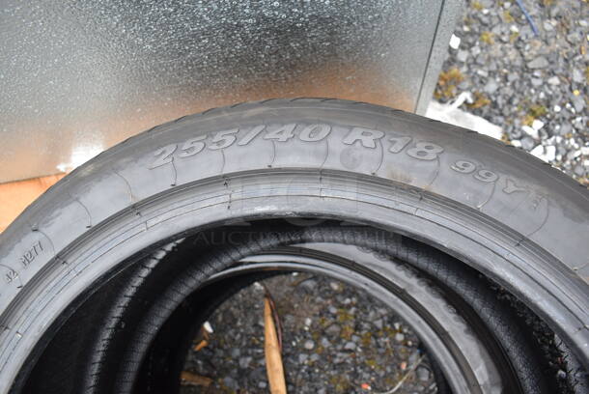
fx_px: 442
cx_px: 294
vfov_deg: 48.0
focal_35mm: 27
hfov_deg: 67.3
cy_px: 197
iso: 280
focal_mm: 18
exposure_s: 1/125
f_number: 5.6
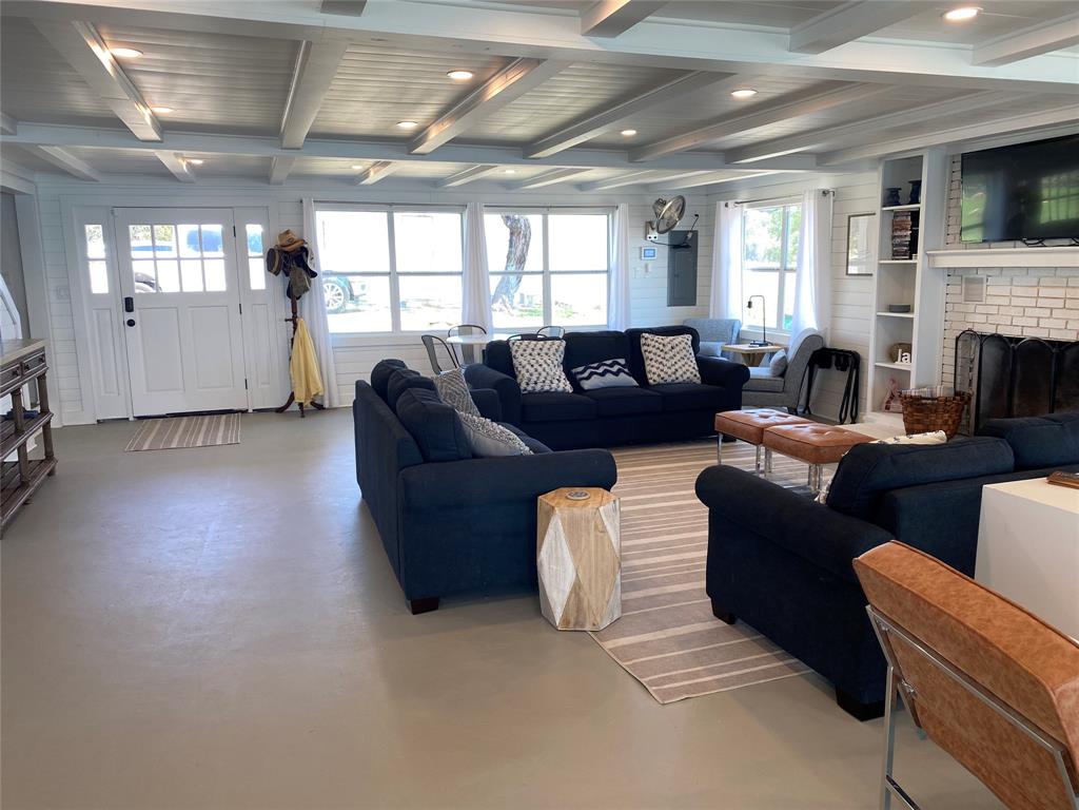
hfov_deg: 67.3
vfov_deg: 53.1
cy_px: 405
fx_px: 810
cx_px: 540
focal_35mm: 26
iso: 50
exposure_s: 1/120
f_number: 1.8
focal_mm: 4.25
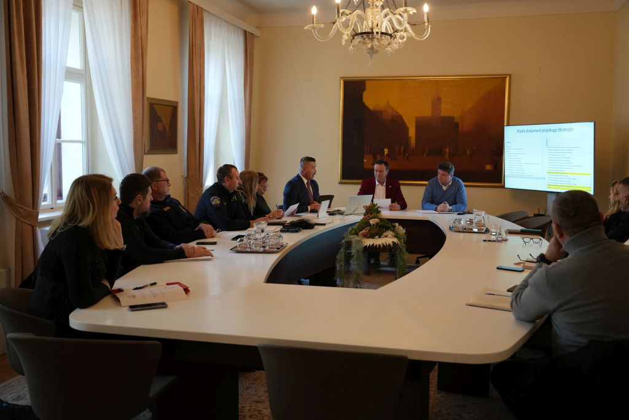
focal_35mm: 35
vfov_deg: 37.9
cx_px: 314
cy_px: 210
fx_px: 612
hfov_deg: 54.4
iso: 1600
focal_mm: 35
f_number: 4
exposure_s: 1/160
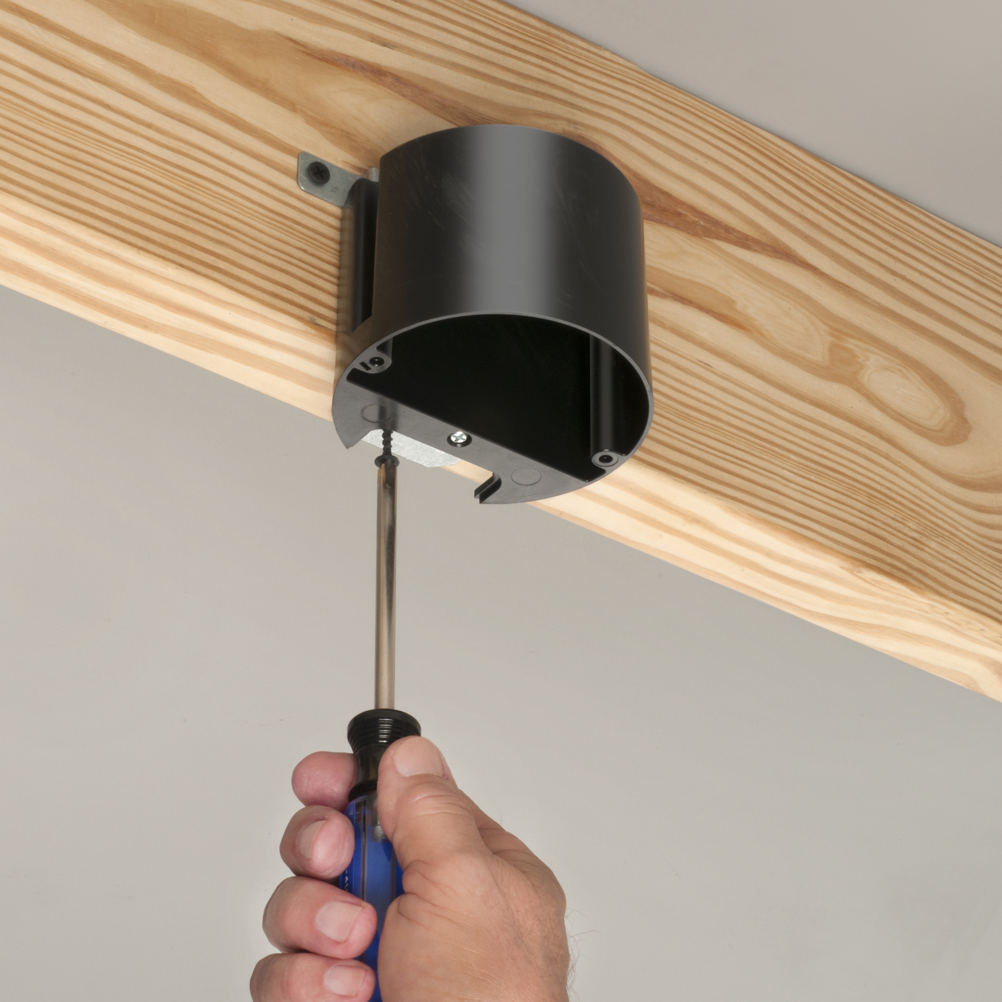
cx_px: 499
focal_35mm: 116
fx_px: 3799
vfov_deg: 15.0
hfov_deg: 15.0
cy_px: 421
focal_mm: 60
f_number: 32
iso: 200
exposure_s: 1/125
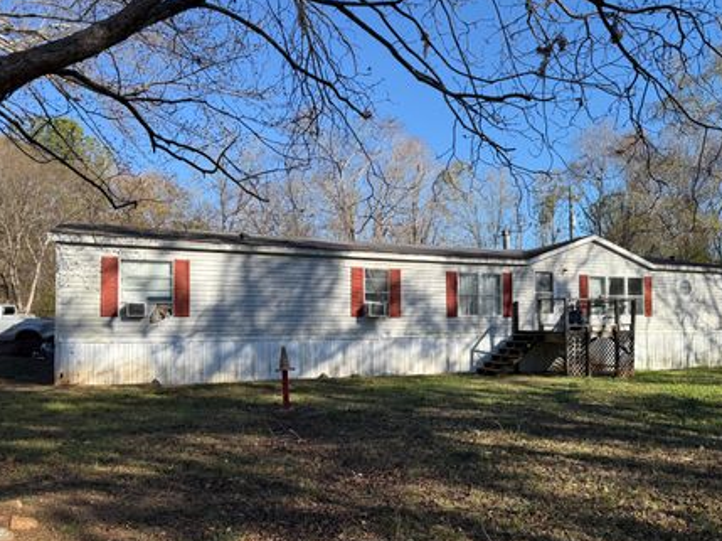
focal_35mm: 28
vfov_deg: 49.5
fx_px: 584
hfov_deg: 63.2
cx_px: 409
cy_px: 309
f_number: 1.78
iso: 80
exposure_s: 1/2525
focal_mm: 6.76
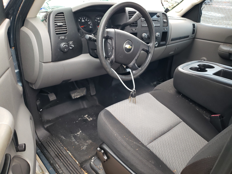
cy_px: 87
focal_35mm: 26
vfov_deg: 53.1
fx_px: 174
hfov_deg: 67.3
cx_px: 116
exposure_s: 1/120
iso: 80
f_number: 1.5
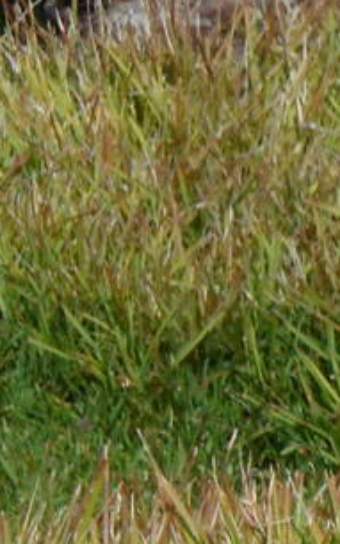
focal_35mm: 901
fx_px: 13339
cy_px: 961
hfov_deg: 1.5
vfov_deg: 2.3
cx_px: 961
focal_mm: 28.7
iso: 80
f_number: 5.5
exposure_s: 1/750
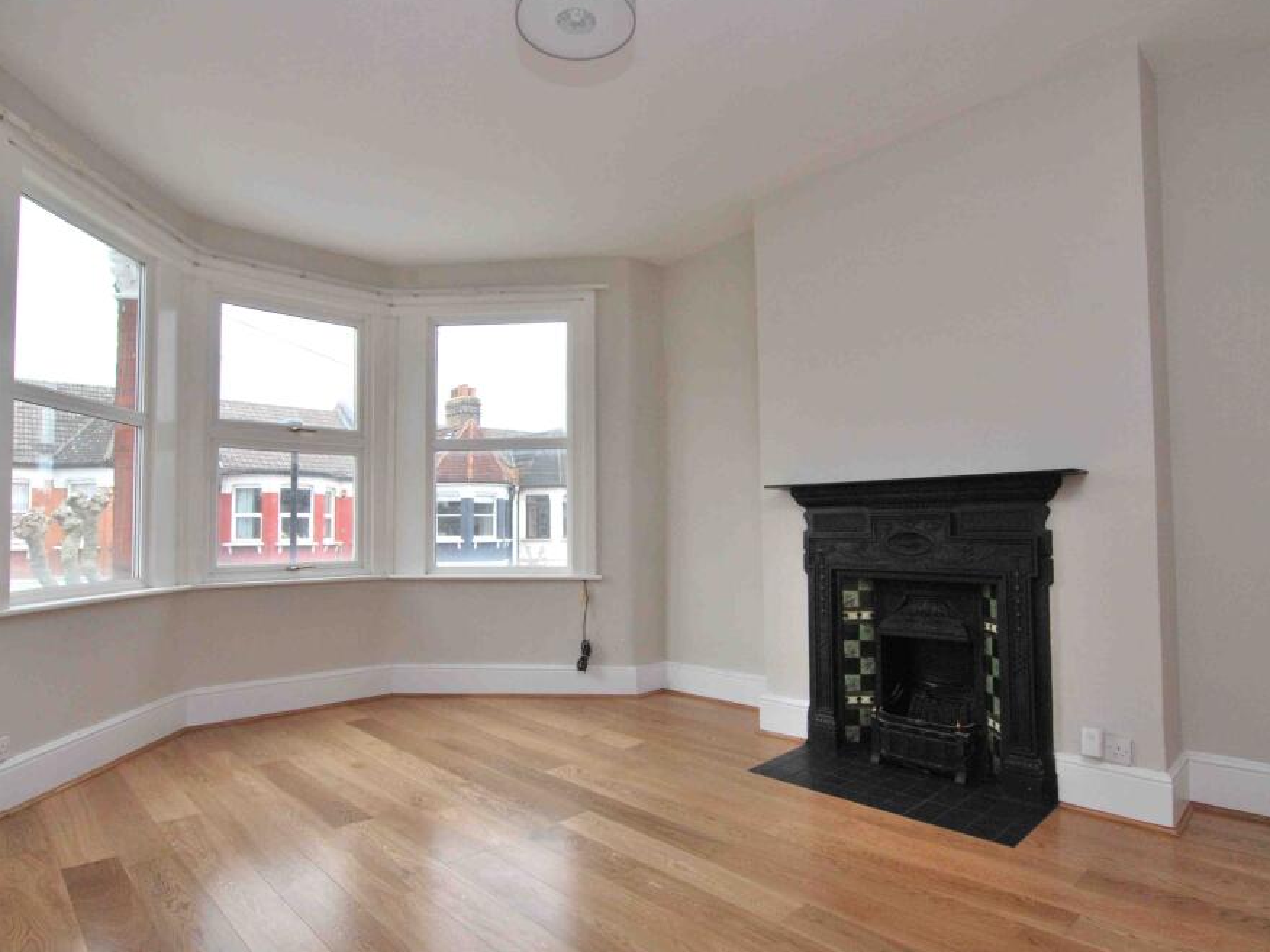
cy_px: 486
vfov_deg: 69.9
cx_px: 625
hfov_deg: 86.0
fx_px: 681
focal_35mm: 19
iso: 400
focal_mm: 11
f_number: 11
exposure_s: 1/60
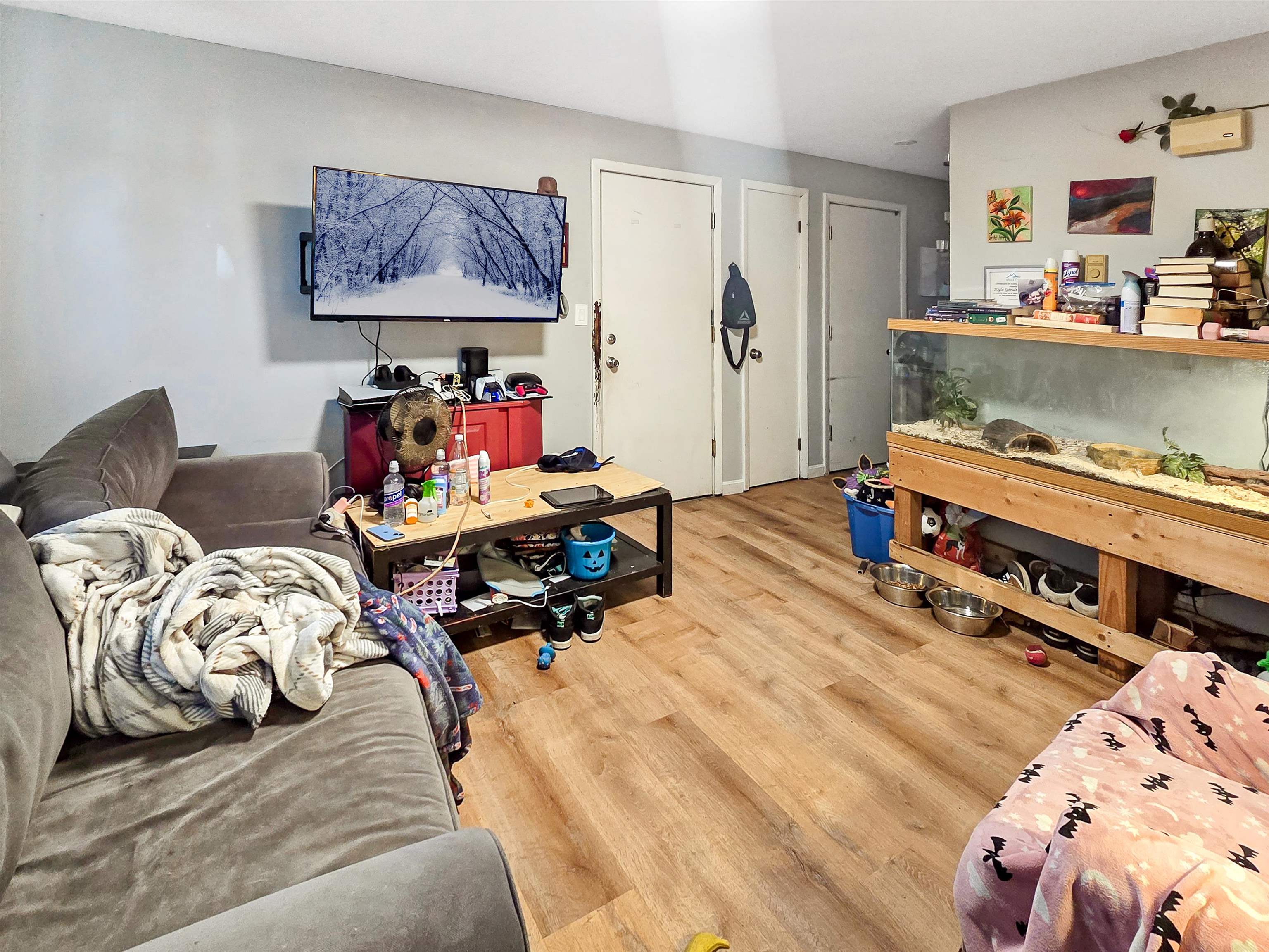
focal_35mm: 13
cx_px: 634
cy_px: 476
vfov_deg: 89.9
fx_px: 477
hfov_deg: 106.2
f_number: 2.2
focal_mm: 2.2
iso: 500
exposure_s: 1/60
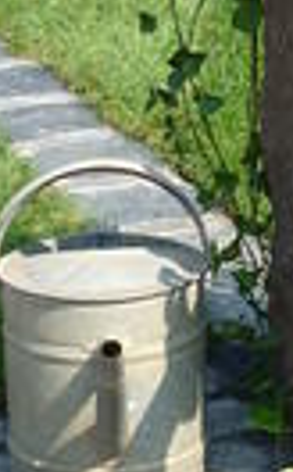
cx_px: 554
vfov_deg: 9.7
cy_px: 340
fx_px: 2772
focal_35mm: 216
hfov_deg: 5.9
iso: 80
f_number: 3
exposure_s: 1/640
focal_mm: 6.9
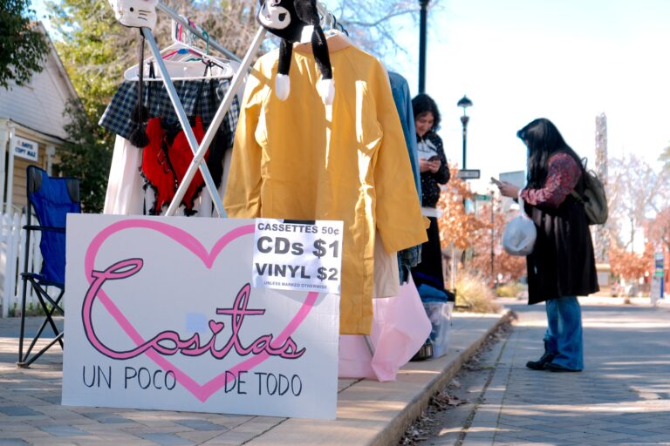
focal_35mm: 51
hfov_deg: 38.9
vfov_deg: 26.5
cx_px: 335
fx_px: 949
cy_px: 223
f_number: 3.6
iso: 125
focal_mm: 34.3
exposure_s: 1/400
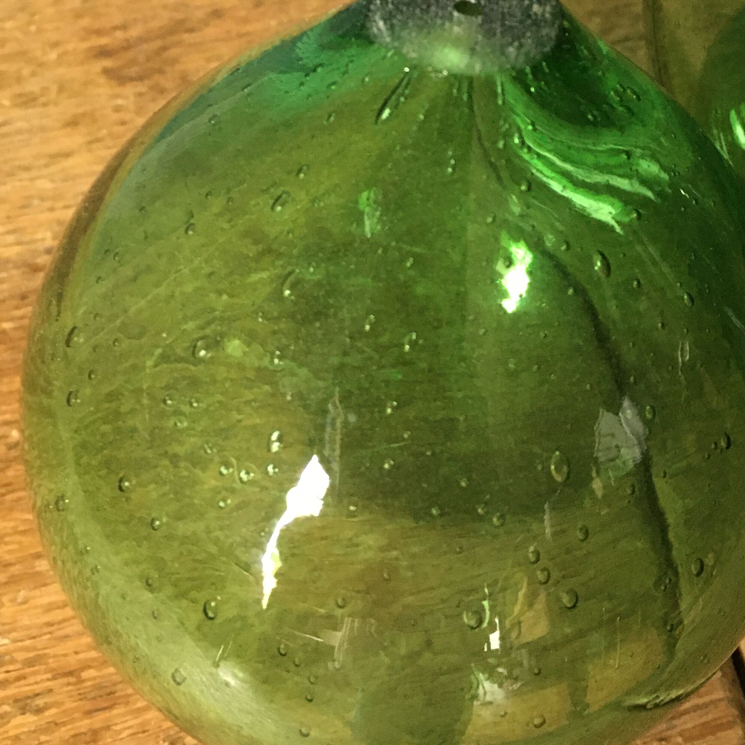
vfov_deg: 31.5
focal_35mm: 52
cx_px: 495
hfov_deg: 32.5
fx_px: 1266
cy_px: 95
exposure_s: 1/17
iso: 200
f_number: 2.2
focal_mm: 4.15
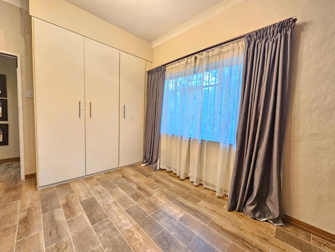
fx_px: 126
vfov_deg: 89.9
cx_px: 168
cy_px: 126
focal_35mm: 13
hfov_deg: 106.2
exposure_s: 1/25
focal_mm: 2.2
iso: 640
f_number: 2.2
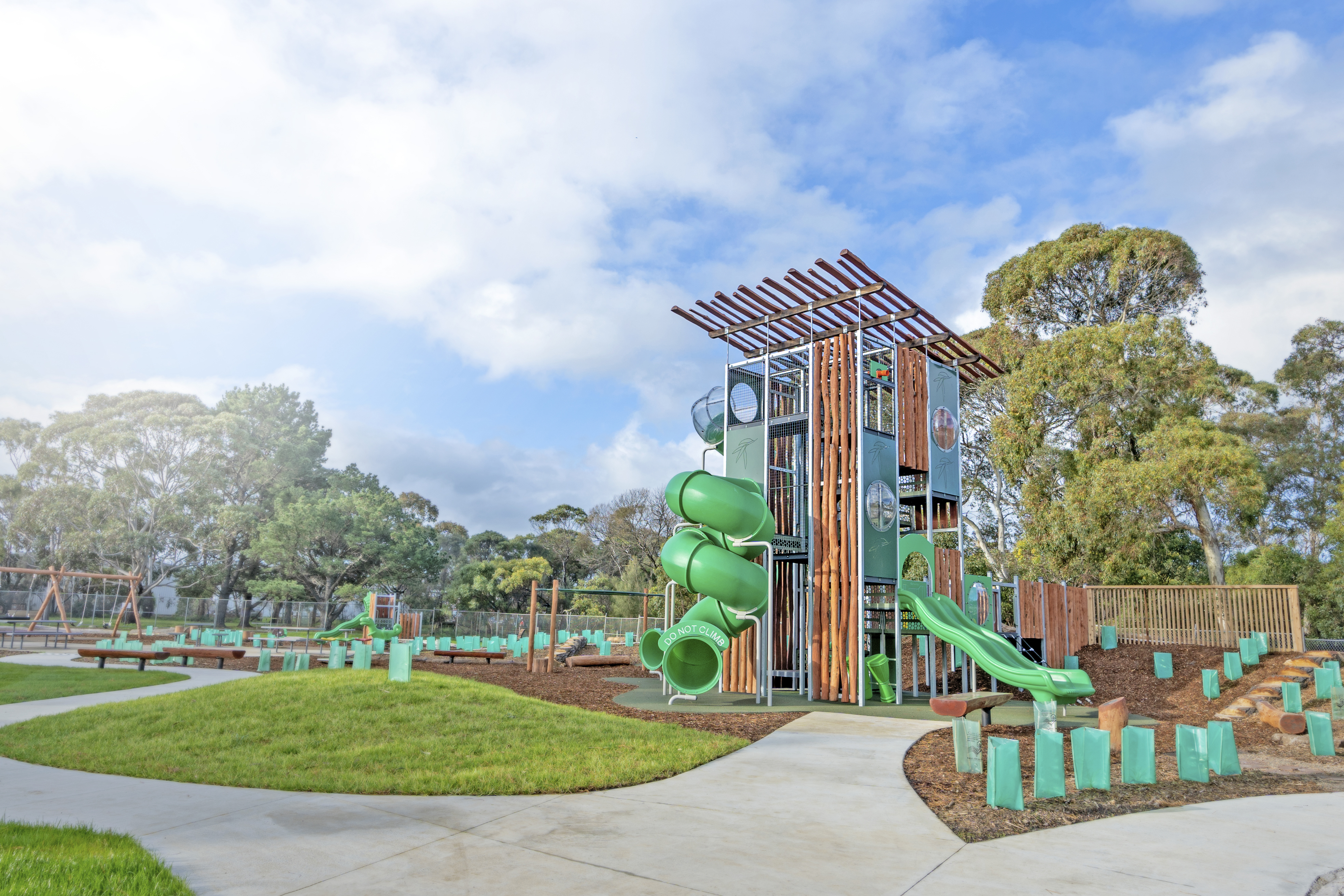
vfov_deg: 53.1
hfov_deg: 73.7
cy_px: 448
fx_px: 896
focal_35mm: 24
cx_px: 672
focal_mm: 16
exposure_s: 1/250
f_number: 5
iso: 100
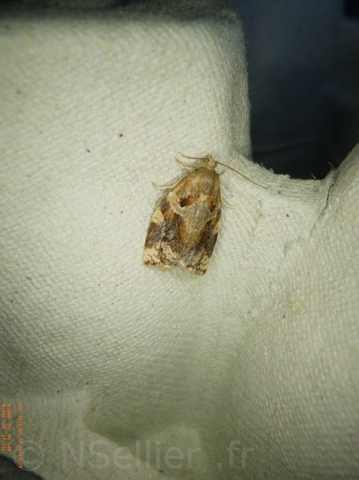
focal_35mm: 34
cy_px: 240
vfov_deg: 54.0
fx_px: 470
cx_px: 180
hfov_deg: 41.8
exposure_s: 1/1250
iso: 250
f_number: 4.6
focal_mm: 6.1
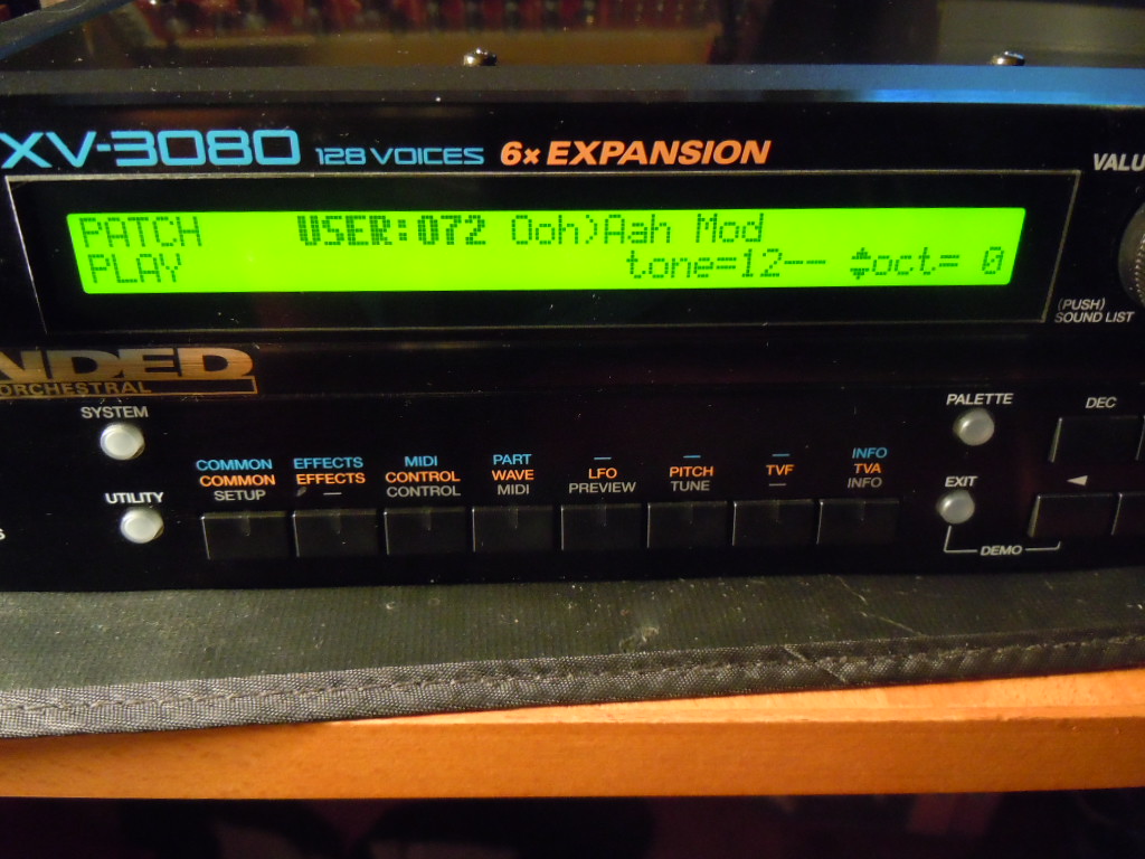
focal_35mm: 30
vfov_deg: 46.8
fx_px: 992
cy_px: 430
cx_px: 572
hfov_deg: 60.0
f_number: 3.5
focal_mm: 5.4
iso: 800
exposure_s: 1/8
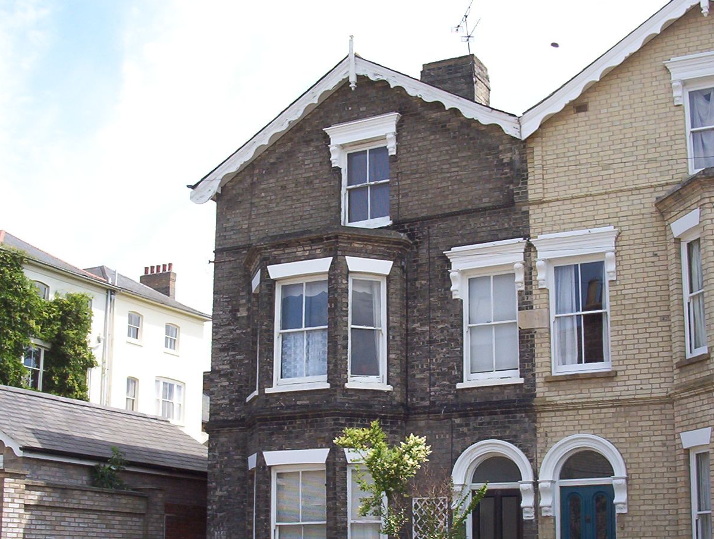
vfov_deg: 27.5
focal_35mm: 53
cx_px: 388
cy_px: 352
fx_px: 1096
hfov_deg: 36.1
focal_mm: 6
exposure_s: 1/334
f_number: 4.5
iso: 100
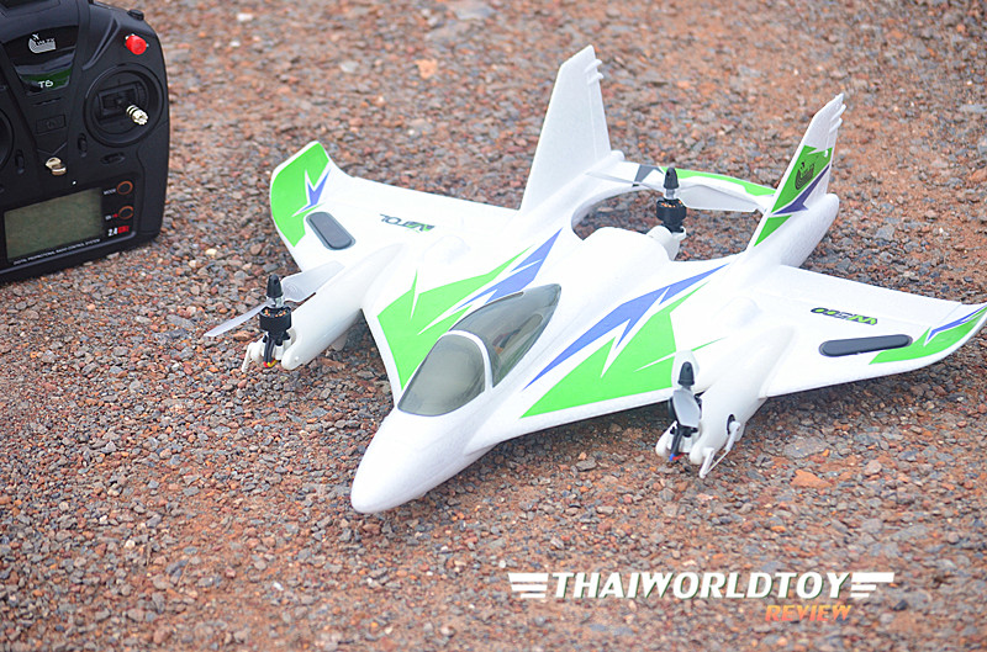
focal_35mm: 147
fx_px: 4020
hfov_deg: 14.0
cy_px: 326
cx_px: 494
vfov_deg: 9.3
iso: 400
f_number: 5.6
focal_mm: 98
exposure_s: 1/320
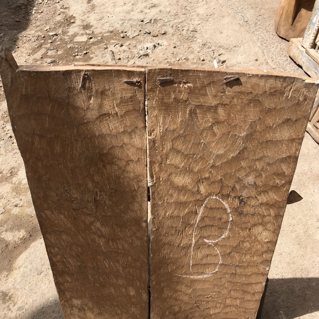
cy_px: 213
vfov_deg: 46.5
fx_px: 365
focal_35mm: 35
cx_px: 160
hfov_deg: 47.2
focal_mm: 4.15
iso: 25
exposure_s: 1/864
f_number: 2.2
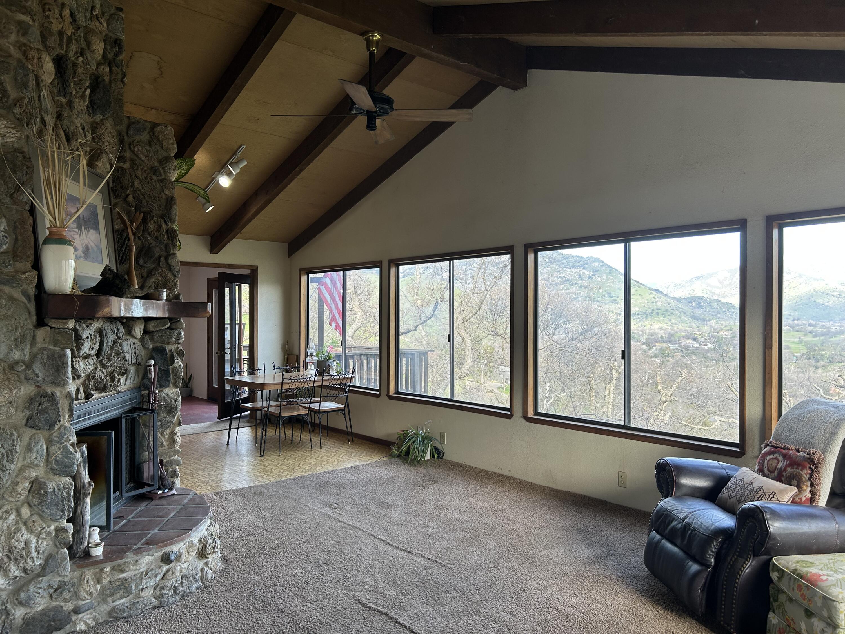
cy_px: 317
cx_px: 422
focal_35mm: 26
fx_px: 635
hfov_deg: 67.3
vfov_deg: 53.1
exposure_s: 1/141
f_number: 1.5
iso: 32
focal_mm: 5.7
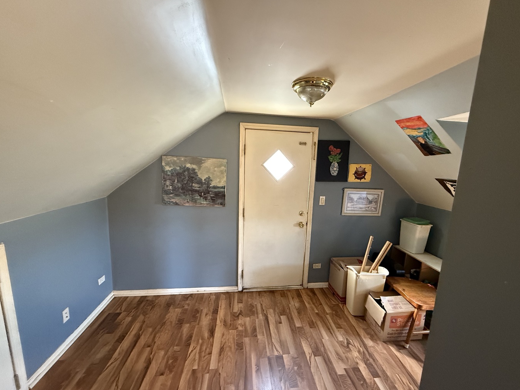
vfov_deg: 81.7
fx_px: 225
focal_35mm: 15
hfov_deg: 98.1
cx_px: 271
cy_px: 205
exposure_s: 1/60
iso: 1000
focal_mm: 2.22
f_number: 2.2
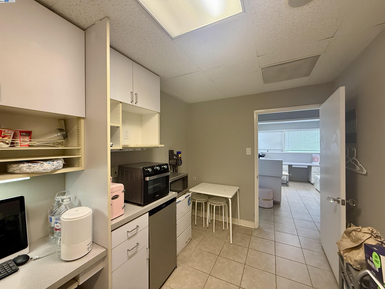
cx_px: 192
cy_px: 144
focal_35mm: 14
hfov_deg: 102.1
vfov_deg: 85.7
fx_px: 156
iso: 320
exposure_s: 1/60
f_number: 2.2
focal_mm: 2.22
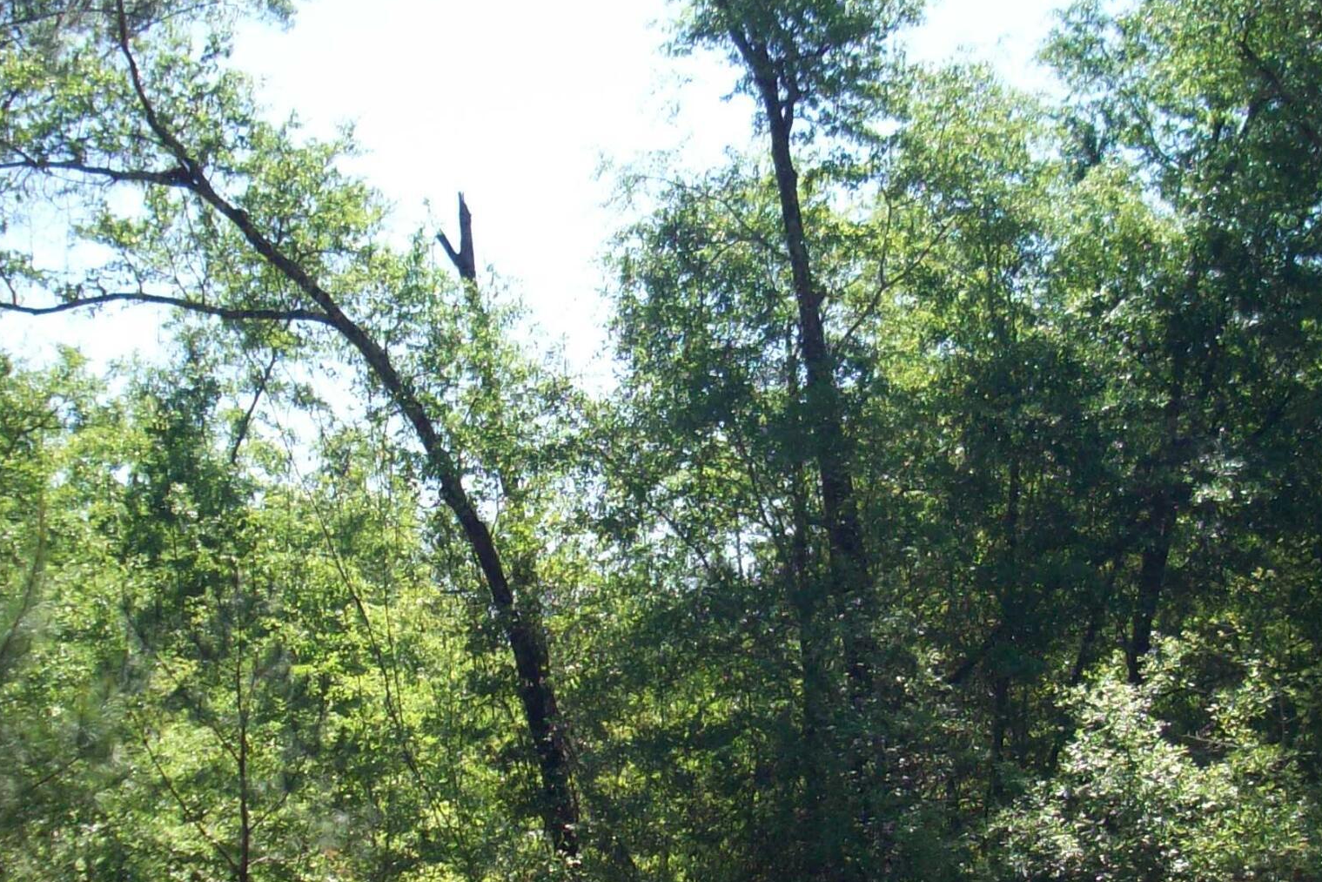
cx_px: 757
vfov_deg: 17.9
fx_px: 2791
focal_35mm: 76
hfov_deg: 26.6
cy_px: 641
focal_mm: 6.2
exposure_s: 1/191
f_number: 5.6
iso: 80
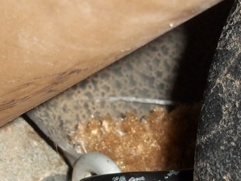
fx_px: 627
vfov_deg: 16.4
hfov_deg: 21.7
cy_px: 130
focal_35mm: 90
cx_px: 98
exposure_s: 1/30
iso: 80
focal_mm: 6.5
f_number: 3.1
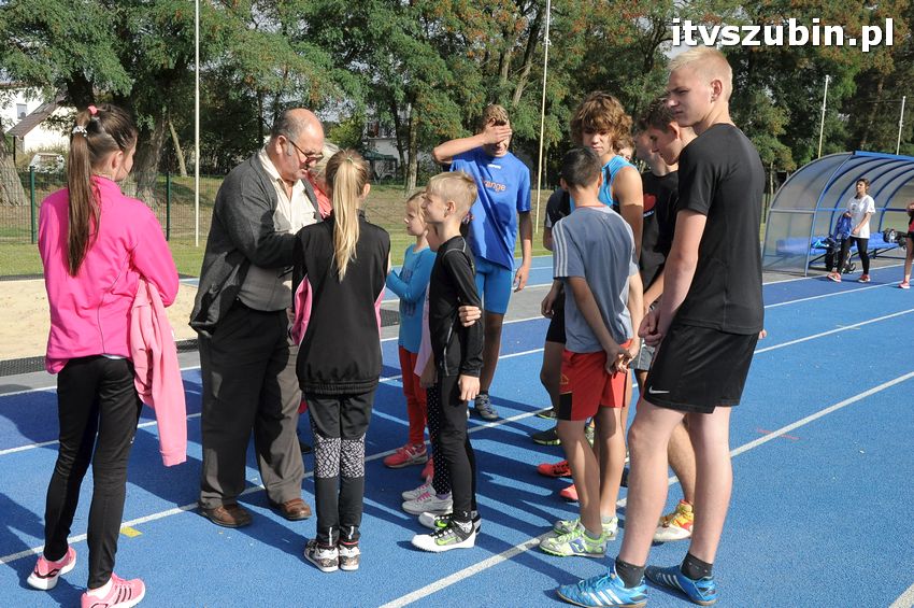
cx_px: 457
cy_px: 304
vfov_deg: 35.4
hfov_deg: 51.3
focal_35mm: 38
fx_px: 951
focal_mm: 25
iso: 800
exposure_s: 1/640
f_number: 13
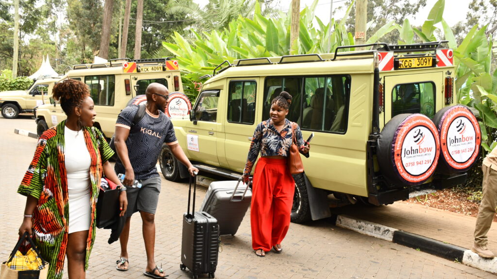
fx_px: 540
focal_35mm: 41
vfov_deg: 29.0
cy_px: 162
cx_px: 248
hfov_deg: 49.4
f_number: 5.6
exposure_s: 1/200
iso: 250
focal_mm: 26
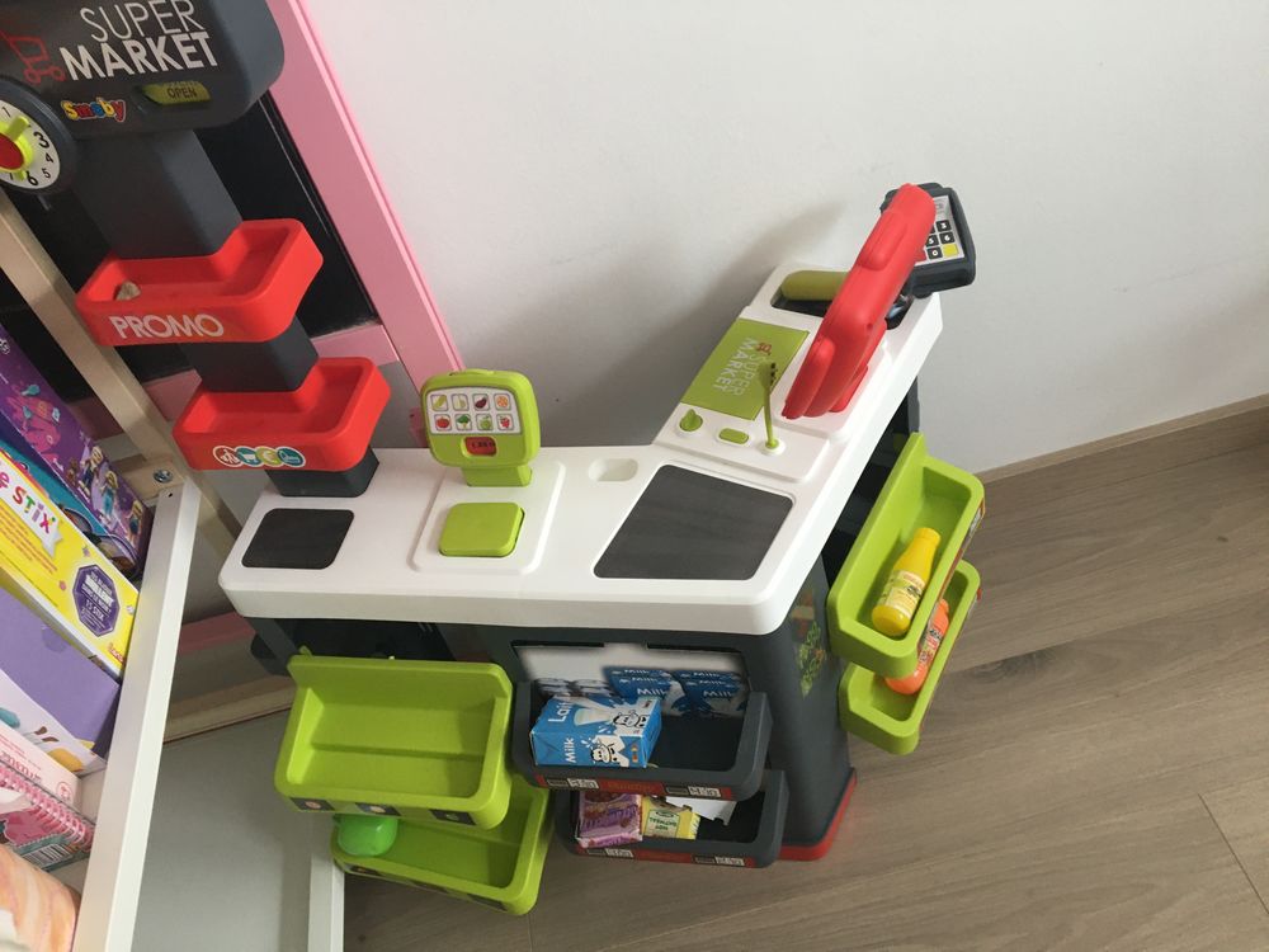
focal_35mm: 29
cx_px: 634
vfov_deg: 48.2
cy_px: 476
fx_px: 1063
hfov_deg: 61.7
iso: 125
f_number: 2.2
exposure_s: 1/33
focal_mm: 4.15
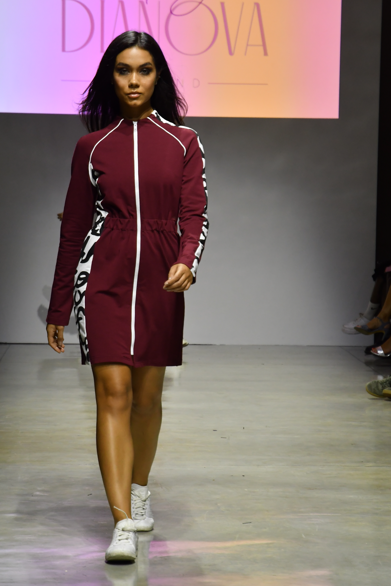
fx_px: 2606
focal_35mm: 160
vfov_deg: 12.8
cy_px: 293
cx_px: 196
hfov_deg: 8.6
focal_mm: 80
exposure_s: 1/320
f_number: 5.6
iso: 1000
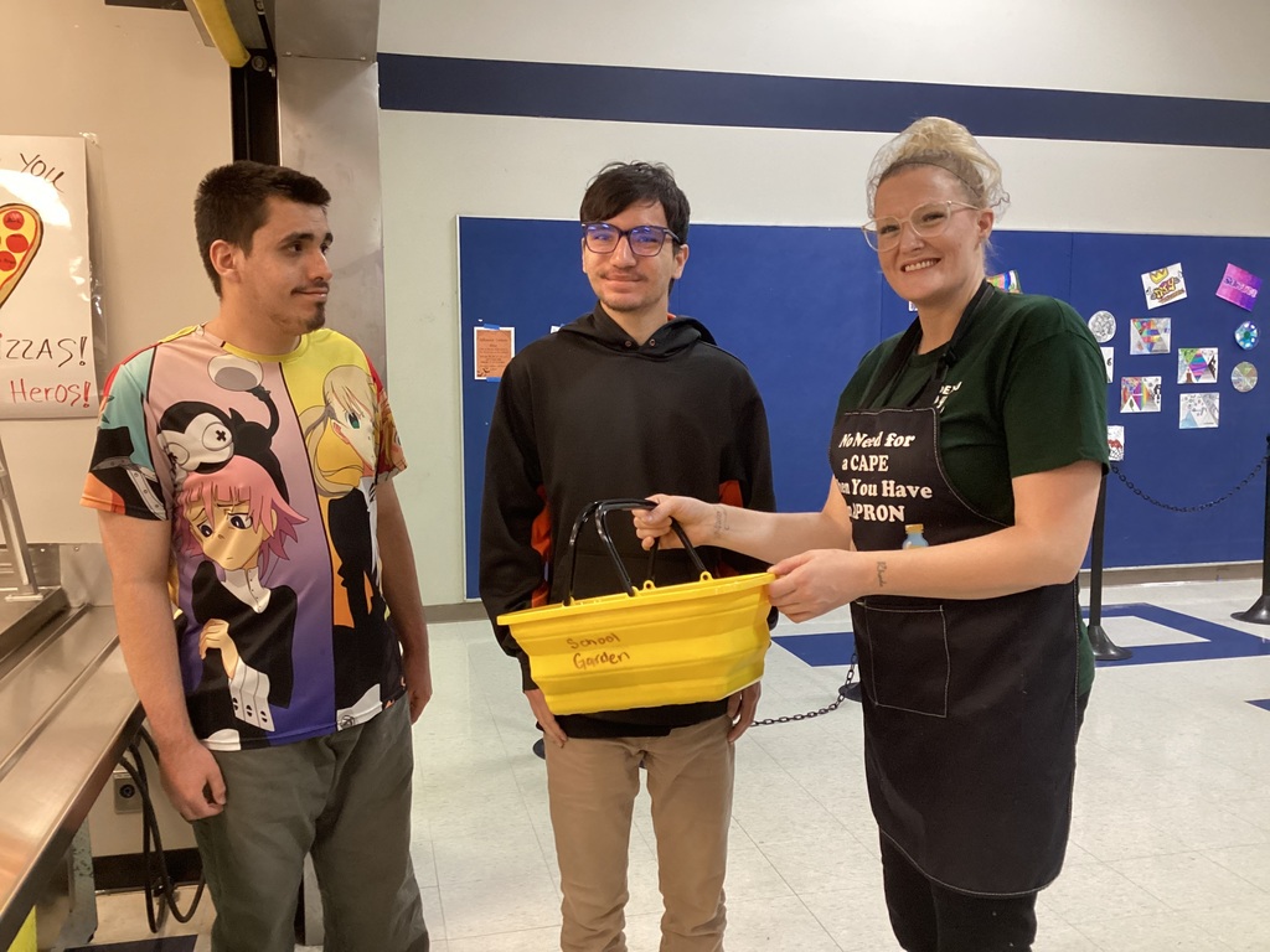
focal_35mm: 31
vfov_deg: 45.4
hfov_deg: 58.4
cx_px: 635
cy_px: 476
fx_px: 1137
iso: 320
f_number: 2.4
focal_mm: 3.3
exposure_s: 1/60
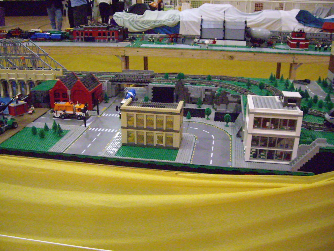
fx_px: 367
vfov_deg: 37.7
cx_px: 167
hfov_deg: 49.0
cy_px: 126
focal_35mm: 38
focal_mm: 6.2
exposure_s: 1/125
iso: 1600
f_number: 2.7
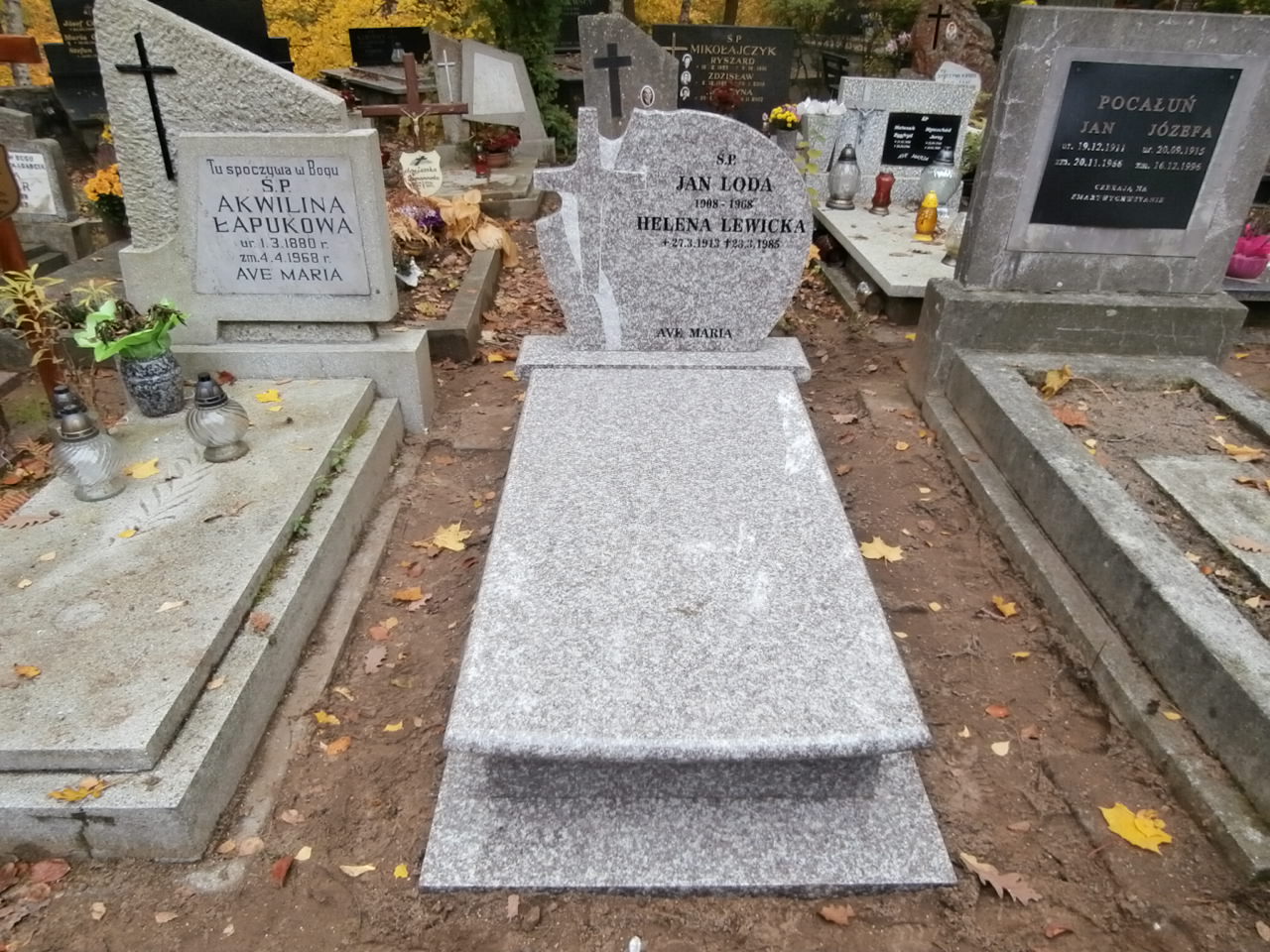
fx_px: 881
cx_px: 635
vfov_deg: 56.8
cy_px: 476
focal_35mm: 24
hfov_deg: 71.6
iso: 100
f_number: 3
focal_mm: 4.2
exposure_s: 1/100
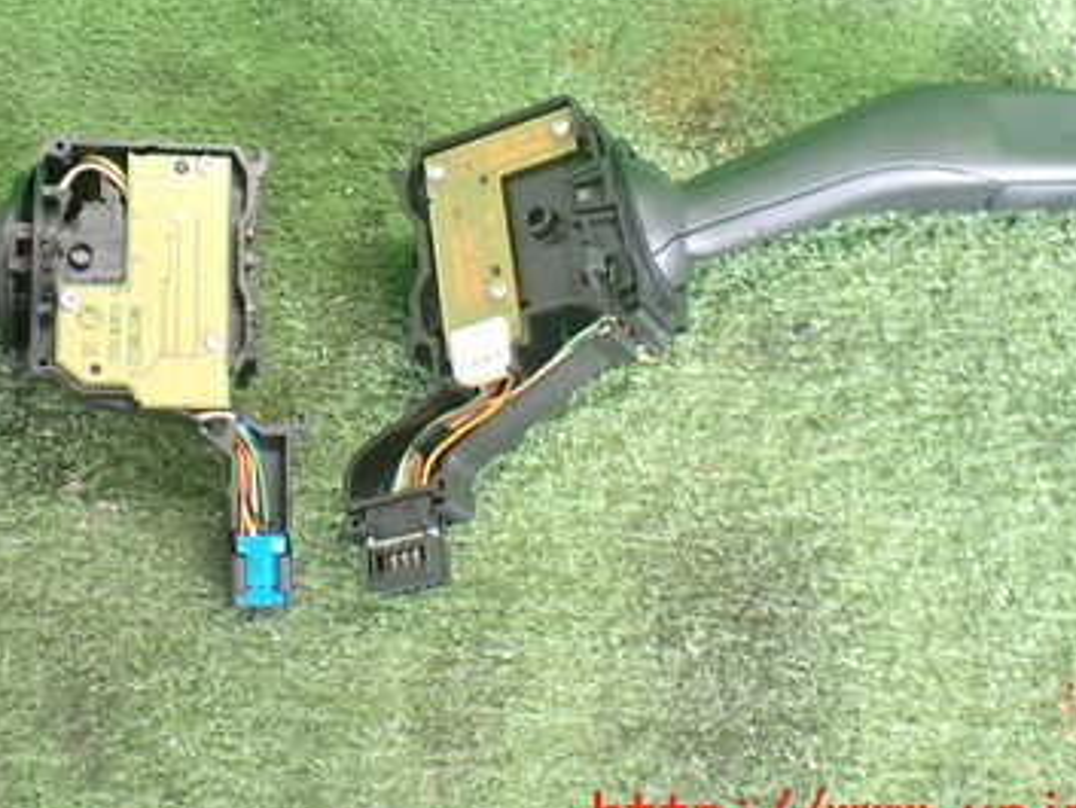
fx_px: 1586
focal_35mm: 51
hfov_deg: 37.1
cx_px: 366
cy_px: 174
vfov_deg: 28.0
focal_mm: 5.4
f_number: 2.3
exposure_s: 1/50
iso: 800
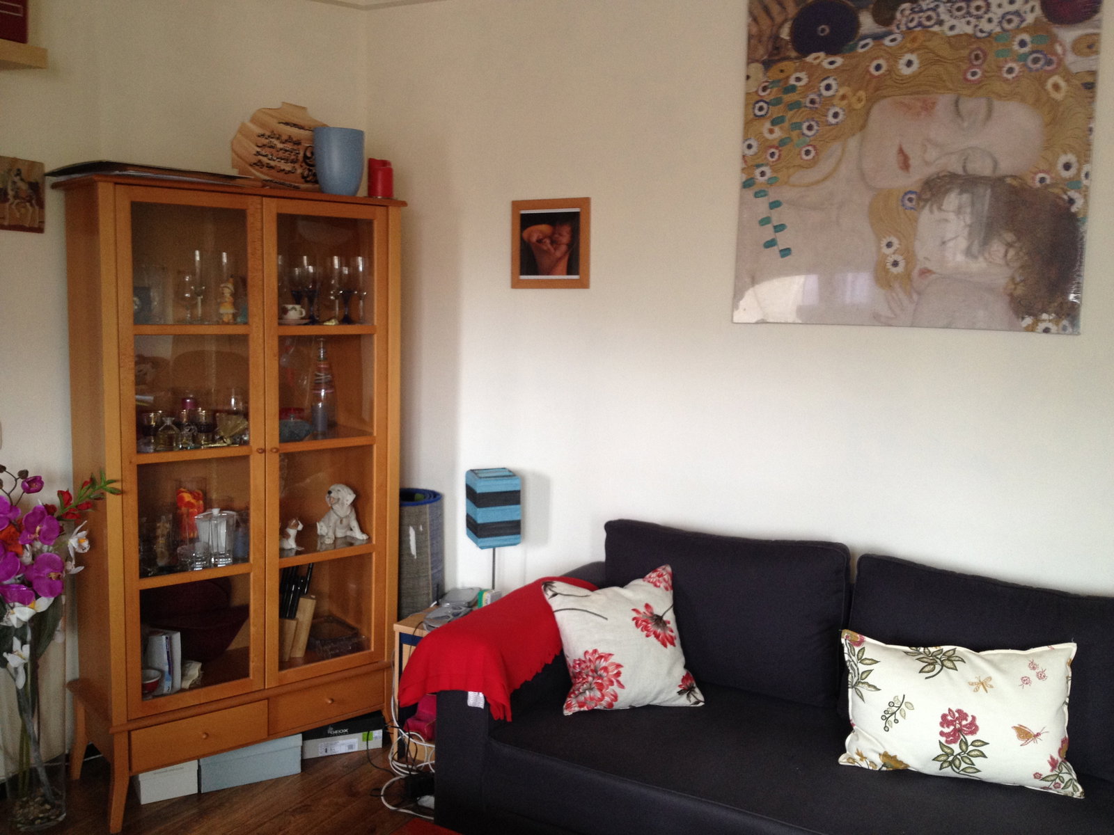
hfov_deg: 52.6
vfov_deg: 40.7
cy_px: 418
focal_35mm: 35
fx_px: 1126
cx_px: 557
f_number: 2.4
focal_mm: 4.28
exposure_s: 1/20
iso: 125
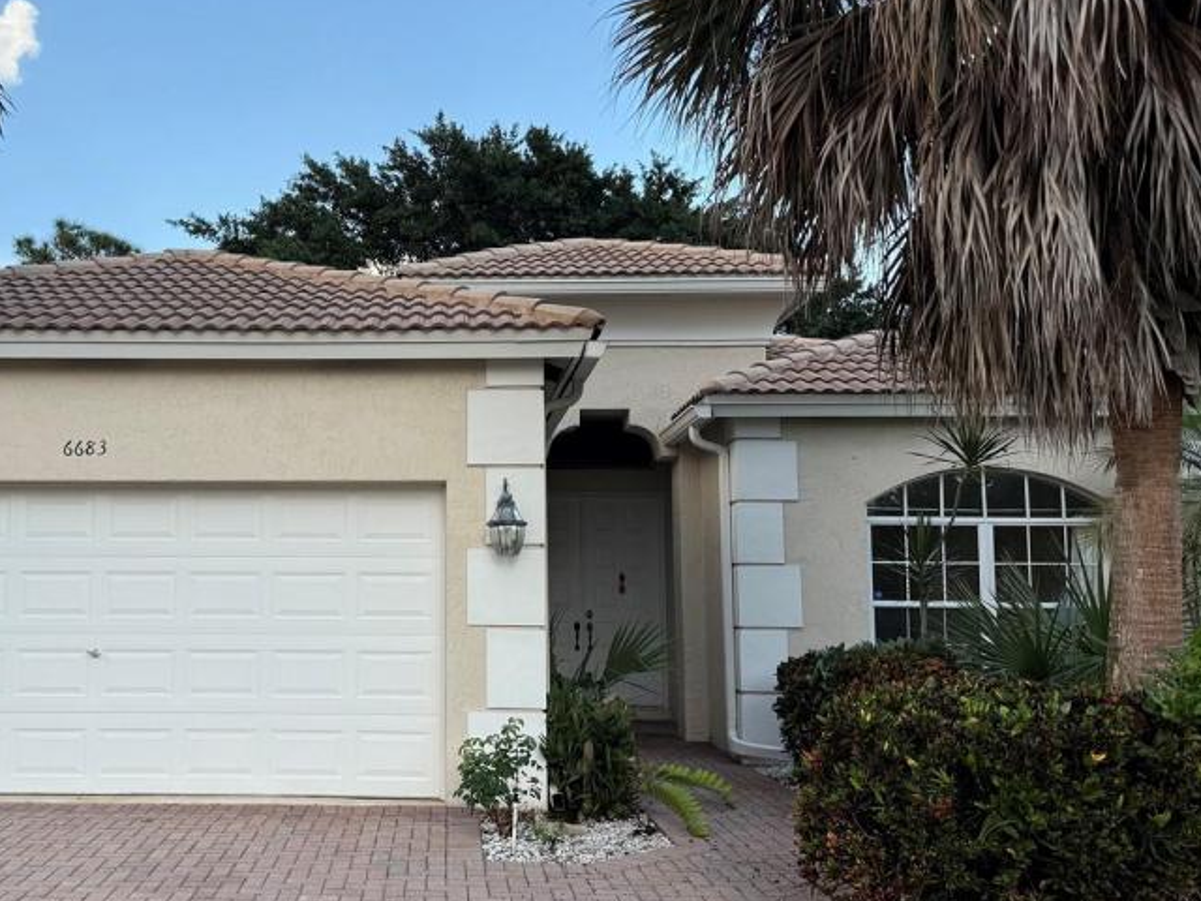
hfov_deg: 50.2
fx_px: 1249
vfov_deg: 39.6
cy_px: 473
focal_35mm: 36
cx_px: 372
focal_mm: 6.76
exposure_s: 1/559
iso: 80
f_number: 1.78
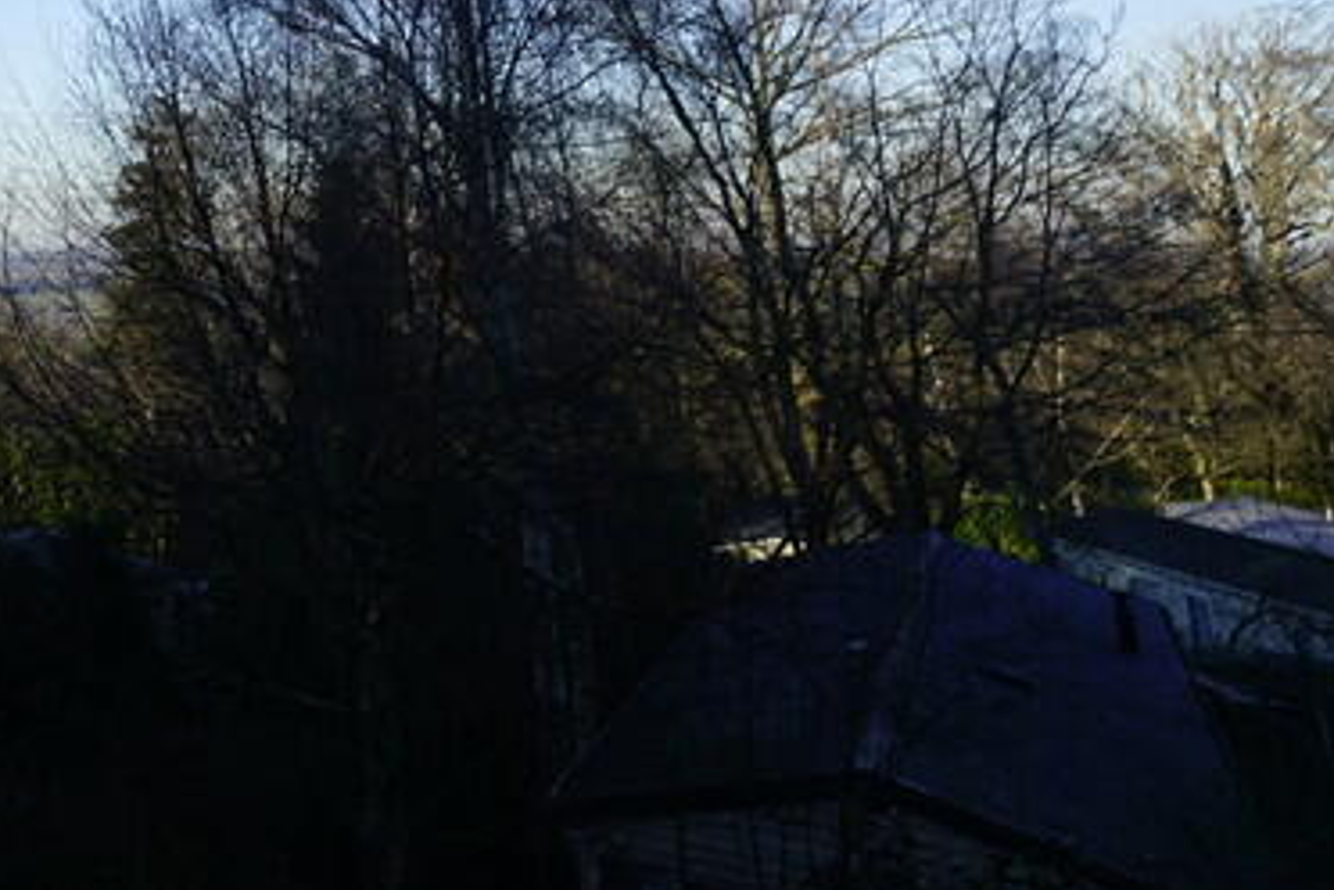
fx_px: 1630
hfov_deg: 31.6
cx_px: -481
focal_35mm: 44
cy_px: -131
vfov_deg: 27.4
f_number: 10
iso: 100
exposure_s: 1/60
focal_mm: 16
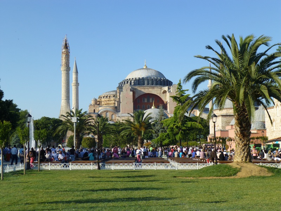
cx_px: 140
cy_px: 106
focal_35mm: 55
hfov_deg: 34.9
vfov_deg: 26.6
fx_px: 446
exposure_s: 1/500
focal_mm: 9.9
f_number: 4.2
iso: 100
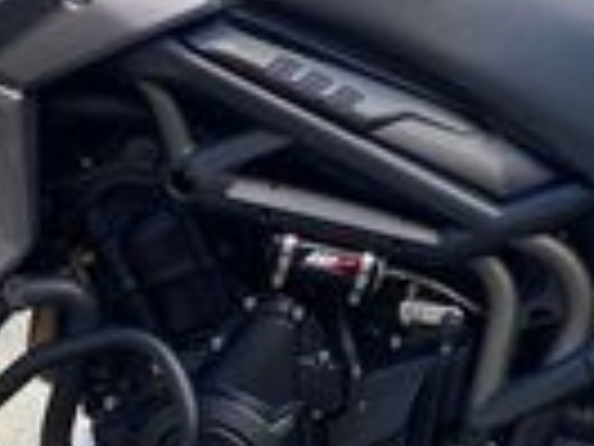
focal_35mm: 126
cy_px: 149
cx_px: 580
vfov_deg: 11.8
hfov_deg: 15.4
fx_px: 2162
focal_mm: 4.25
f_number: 1.8
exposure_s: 1/121
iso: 32
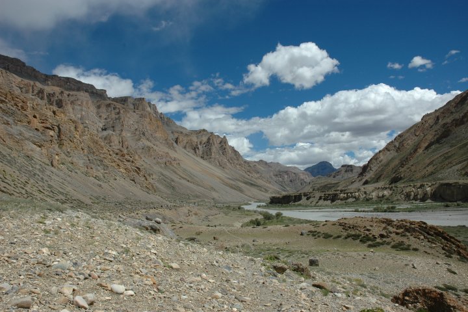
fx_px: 351
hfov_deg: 67.4
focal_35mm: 27
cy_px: 156
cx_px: 234
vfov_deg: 47.9
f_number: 11
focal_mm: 18
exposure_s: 1/500
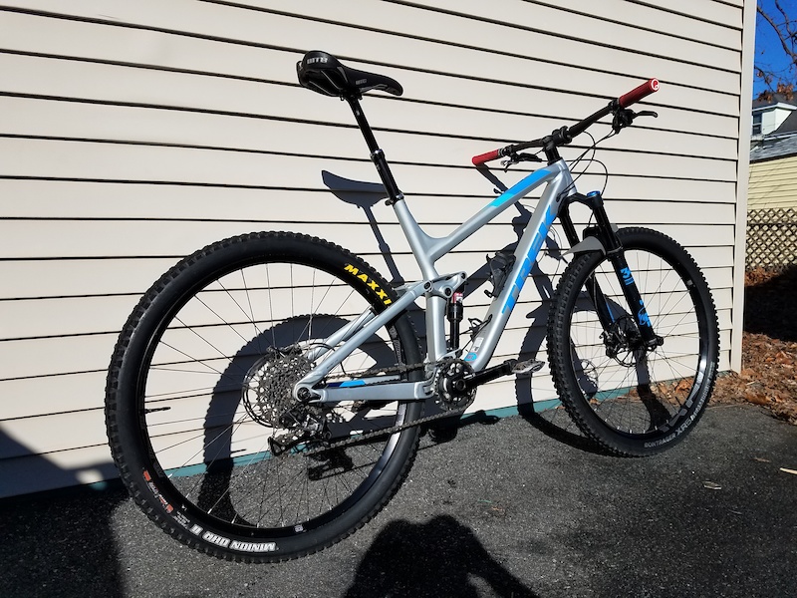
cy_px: 299
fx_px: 599
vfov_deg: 53.1
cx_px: 398
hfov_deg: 67.3
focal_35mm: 26
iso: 40
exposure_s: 1/3336
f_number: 1.7
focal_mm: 4.2
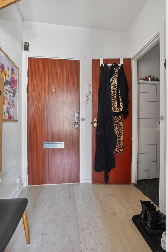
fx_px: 126
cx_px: 84
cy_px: 126
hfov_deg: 67.4
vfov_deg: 90.0
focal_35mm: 18
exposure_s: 1/2.5
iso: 400
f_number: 8
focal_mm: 18
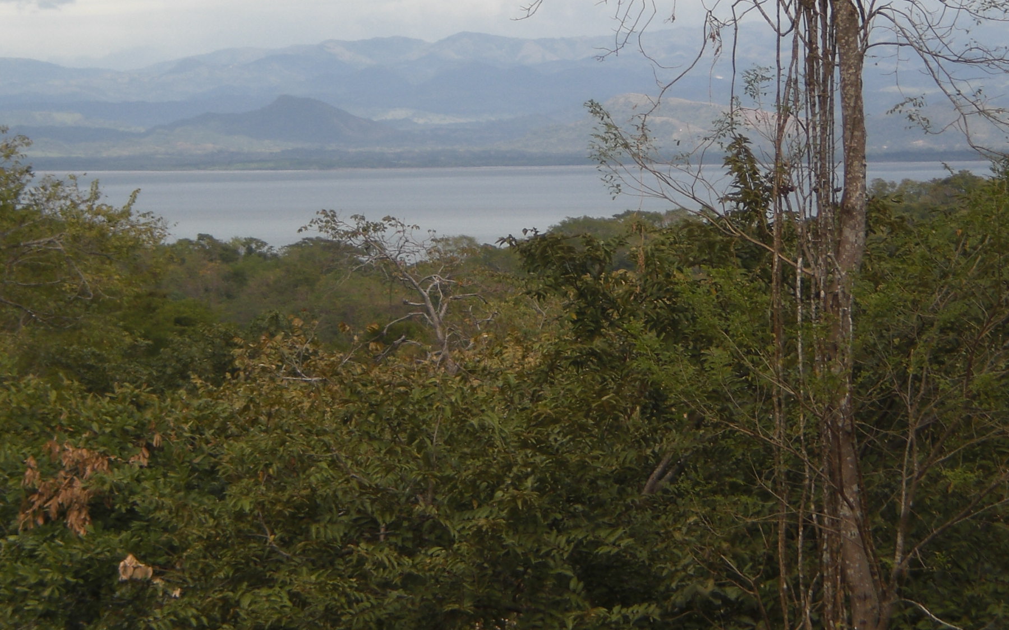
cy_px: 214
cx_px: 574
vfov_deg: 7.6
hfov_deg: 12.2
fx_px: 4729
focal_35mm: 172
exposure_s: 1/250
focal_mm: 18.9
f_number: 5.9
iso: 50
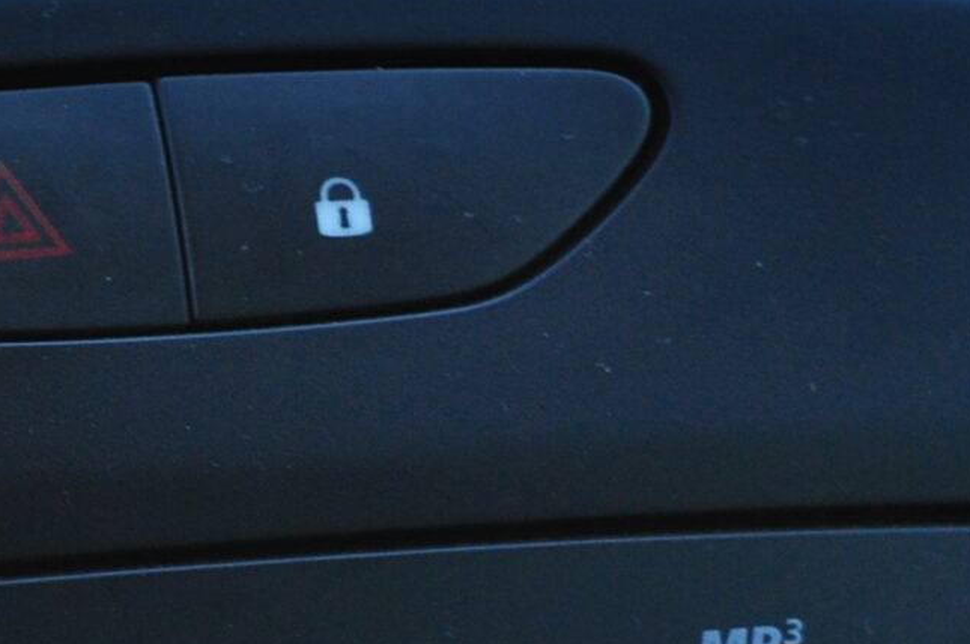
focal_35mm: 250
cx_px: 113
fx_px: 6726
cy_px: 952
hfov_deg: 8.2
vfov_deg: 5.4
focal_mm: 42
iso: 500
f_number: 5.6
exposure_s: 1/60
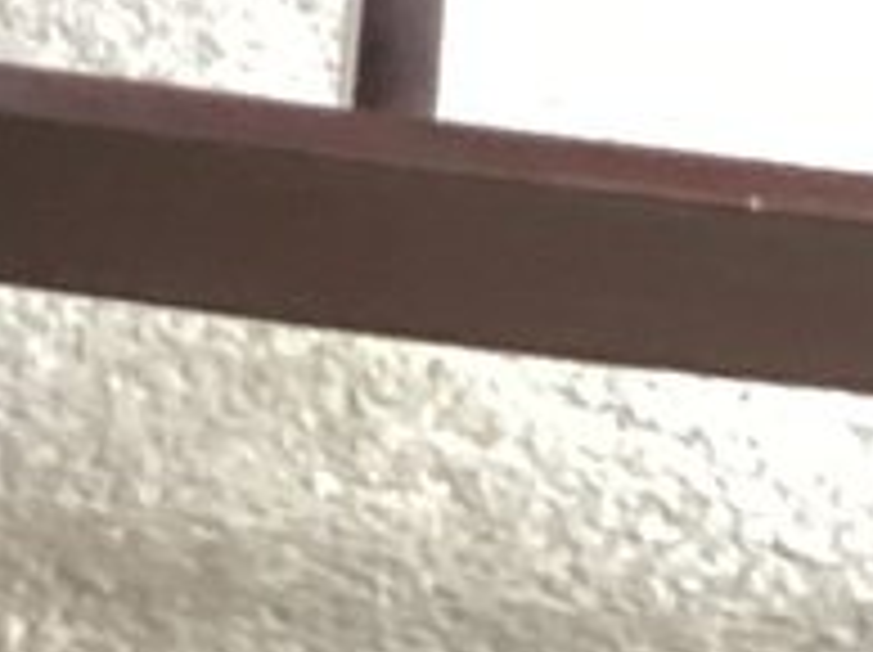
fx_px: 6096
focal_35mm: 242
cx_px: -1424
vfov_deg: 5.7
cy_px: -1293
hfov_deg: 7.5
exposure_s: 1/33
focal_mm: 3.3
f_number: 2.4
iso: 250
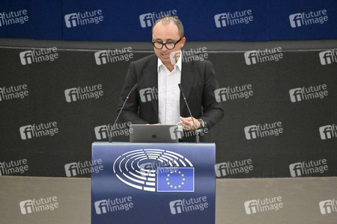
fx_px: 4680
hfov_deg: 4.1
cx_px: 168
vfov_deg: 2.7
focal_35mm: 500
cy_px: 112
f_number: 6.3
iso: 6400
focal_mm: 500
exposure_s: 1/400
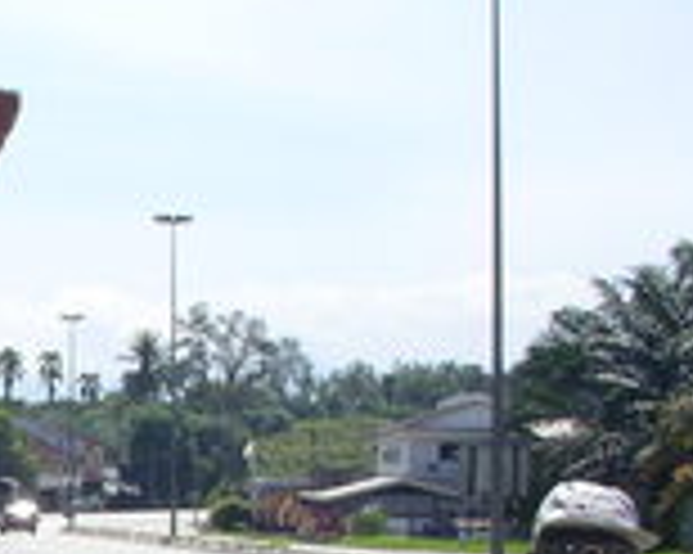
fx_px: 2152
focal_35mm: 105
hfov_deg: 17.0
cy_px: 698
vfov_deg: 14.1
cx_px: -261
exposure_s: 1/200
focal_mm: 5.7
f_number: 6.9
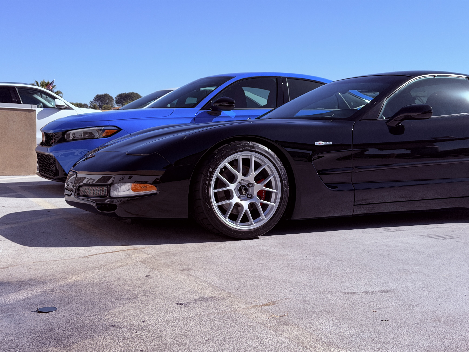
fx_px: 650
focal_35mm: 48
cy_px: 176
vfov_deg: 30.3
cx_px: 234
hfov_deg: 39.7
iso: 64
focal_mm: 6.76
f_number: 1.78
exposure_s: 1/4329
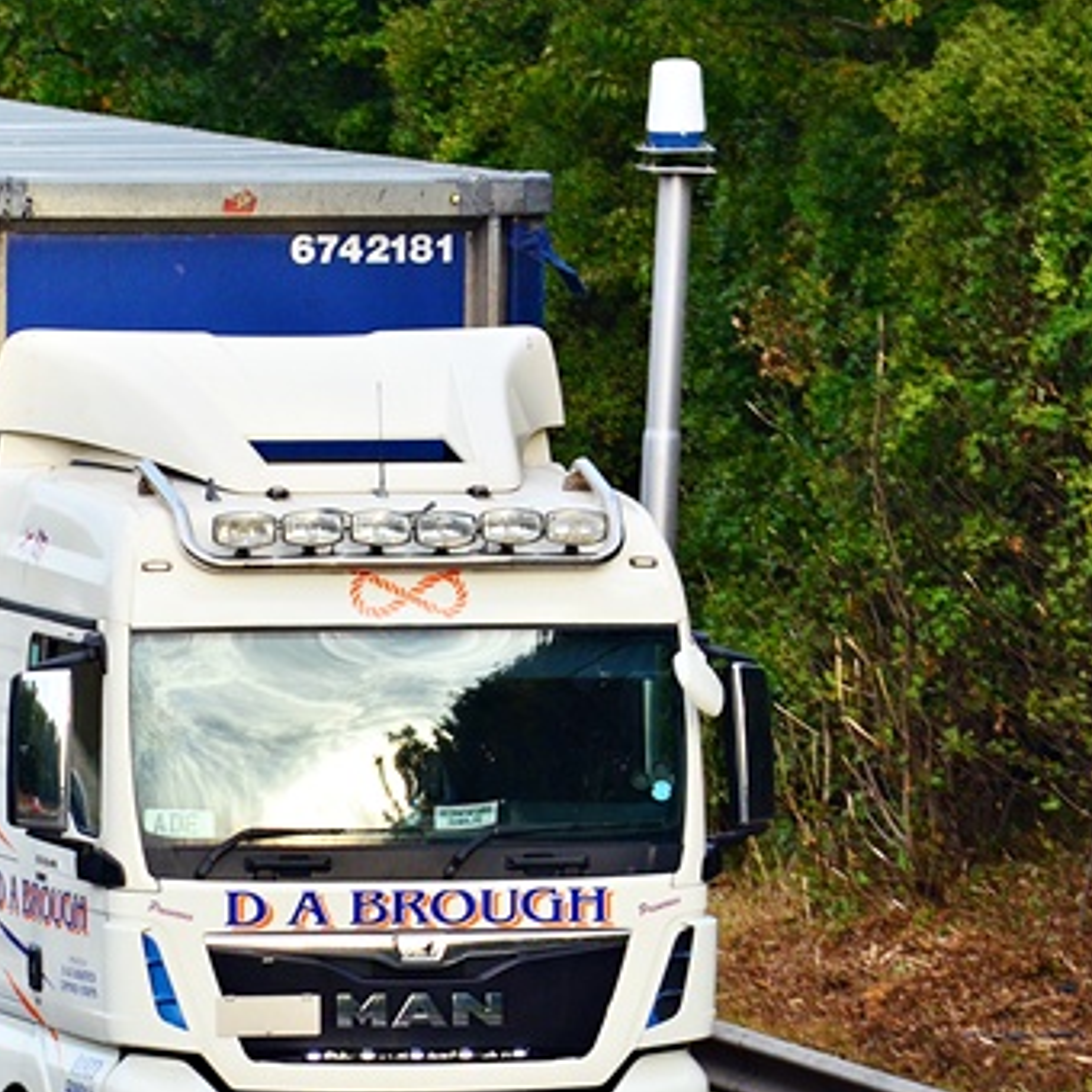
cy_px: 623
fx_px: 21379
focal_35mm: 599
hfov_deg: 2.9
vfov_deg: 2.9
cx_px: 39
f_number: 8
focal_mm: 200
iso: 400
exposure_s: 1/250
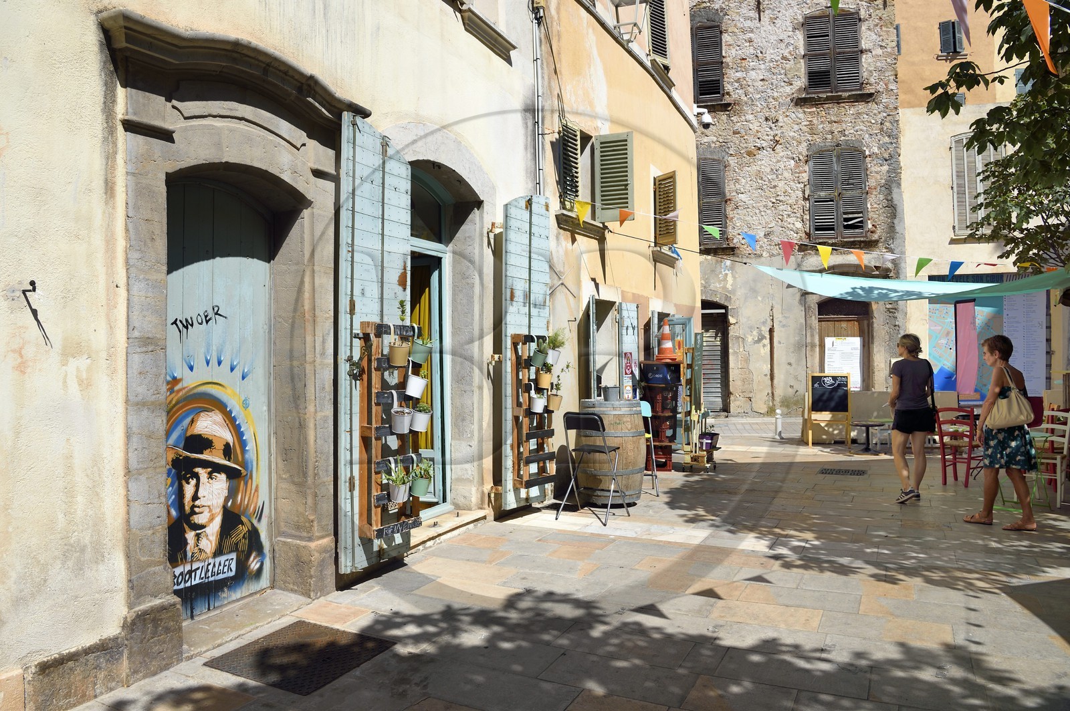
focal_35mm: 24
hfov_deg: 73.8
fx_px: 713
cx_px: 535
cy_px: 356
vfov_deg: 53.1
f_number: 13
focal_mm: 24
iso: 200
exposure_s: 1/320
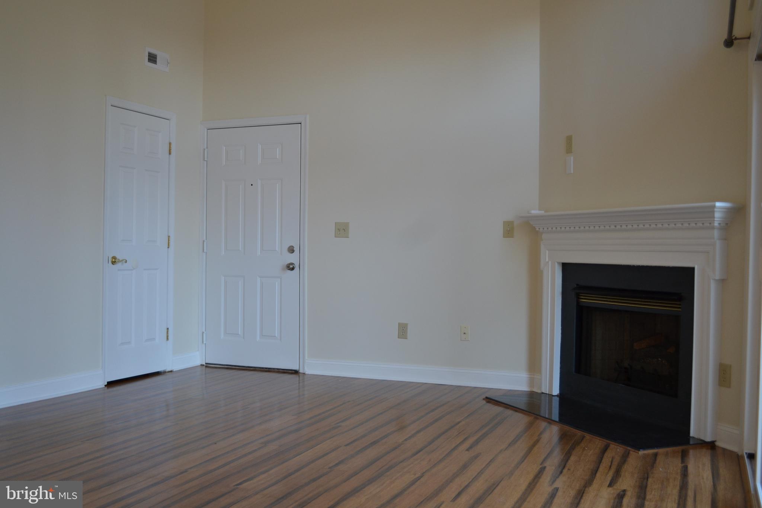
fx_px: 762
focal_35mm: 36
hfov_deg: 53.1
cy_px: 254
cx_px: 381
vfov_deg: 36.9
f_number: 4
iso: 400
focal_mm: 24
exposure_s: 1/30
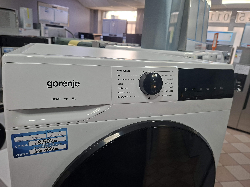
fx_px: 166
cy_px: 94
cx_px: 125
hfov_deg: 73.9
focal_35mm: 23
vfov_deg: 58.9
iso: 100
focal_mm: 5.54
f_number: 1.8
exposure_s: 1/100
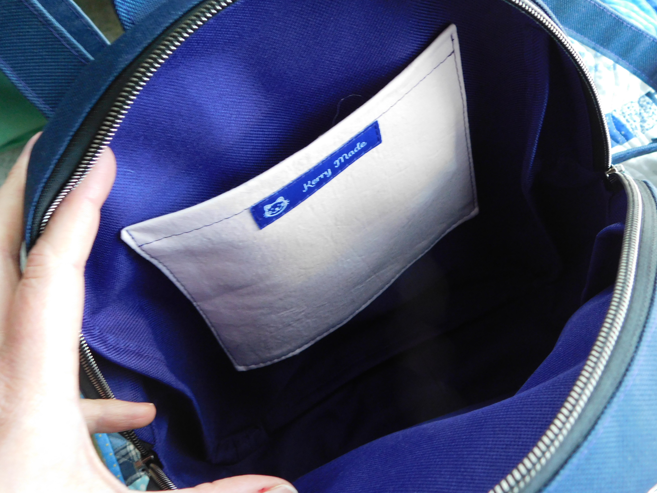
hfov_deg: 46.8
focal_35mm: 40
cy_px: 246
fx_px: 759
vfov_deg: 36.0
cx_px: 328
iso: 450
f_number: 3.6
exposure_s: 1/8
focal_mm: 7.1
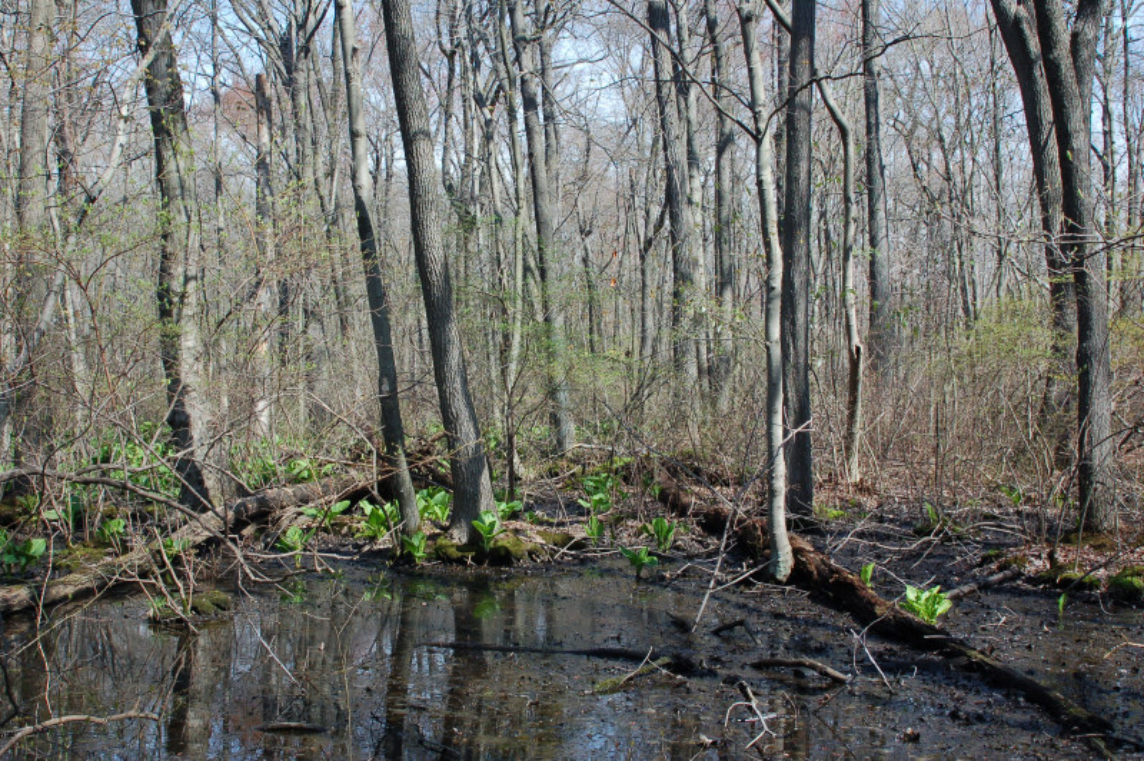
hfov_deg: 46.4
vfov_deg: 31.8
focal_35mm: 42
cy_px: 380
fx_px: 1334
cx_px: 572
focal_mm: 28
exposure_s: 1/200
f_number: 10
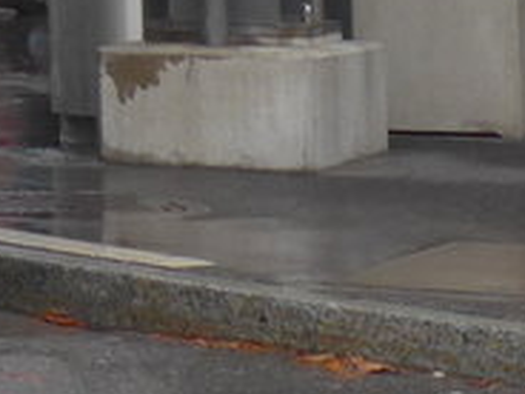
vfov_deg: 4.0
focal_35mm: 358
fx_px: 5430
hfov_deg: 5.2
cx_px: -1073
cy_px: -697
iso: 200
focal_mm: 11.3
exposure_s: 1/60
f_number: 3.4
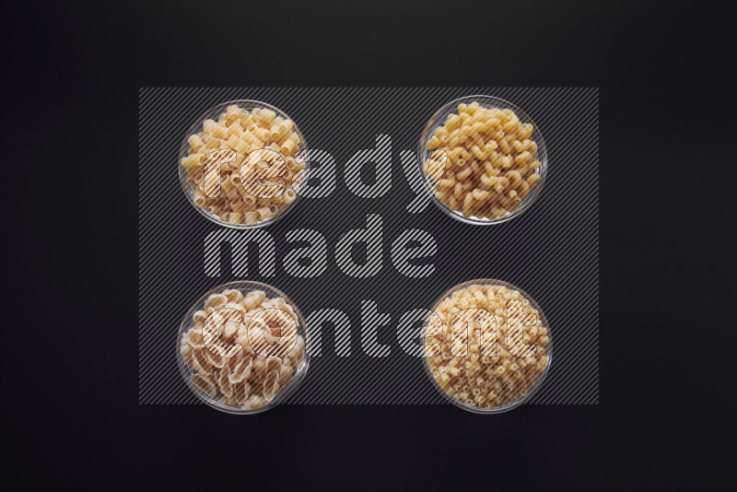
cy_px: 246
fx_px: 1024
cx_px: 368
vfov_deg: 27.0
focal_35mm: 50
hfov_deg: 39.6
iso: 100
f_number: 8
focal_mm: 50
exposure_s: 1/100
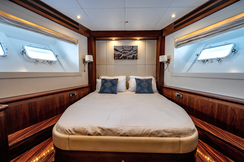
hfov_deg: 100.4
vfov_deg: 77.2
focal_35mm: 15
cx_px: 122
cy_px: 81
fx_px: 102
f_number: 6.3
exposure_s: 1/60
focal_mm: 15
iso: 250
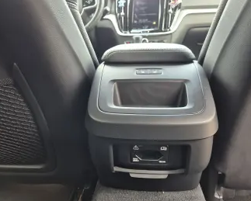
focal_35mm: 25
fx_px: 186
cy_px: 102
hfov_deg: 68.0
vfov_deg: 56.9
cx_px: 130
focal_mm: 5.4
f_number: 1.8
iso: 320
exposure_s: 1/100
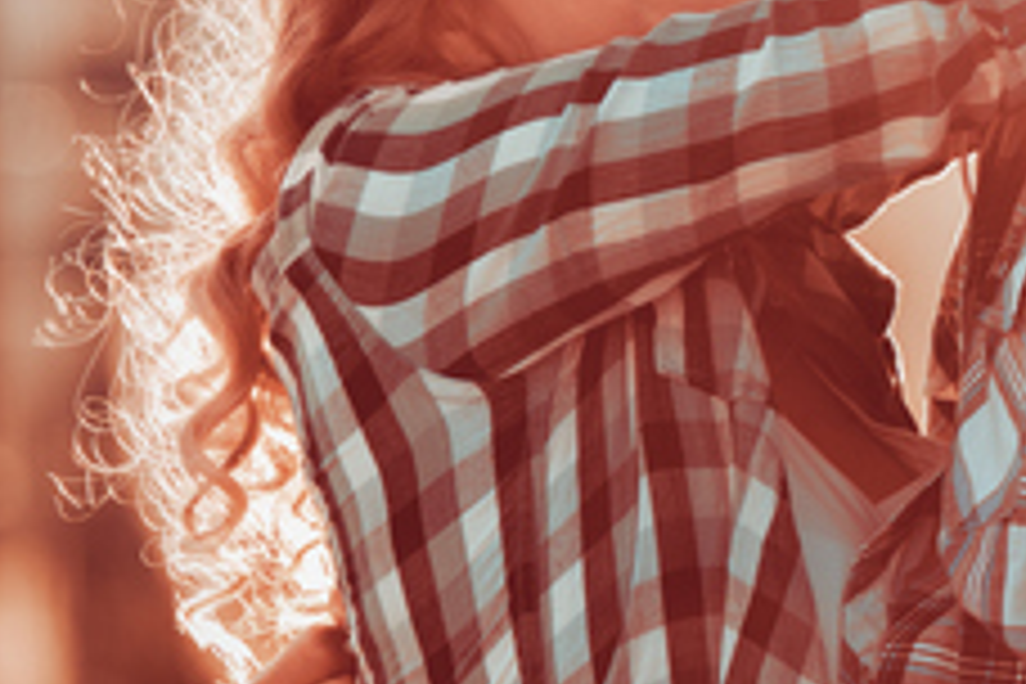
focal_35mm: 539
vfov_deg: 2.6
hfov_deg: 3.8
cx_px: 1296
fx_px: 15360
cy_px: 236
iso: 100
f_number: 4
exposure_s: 1/125
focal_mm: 170
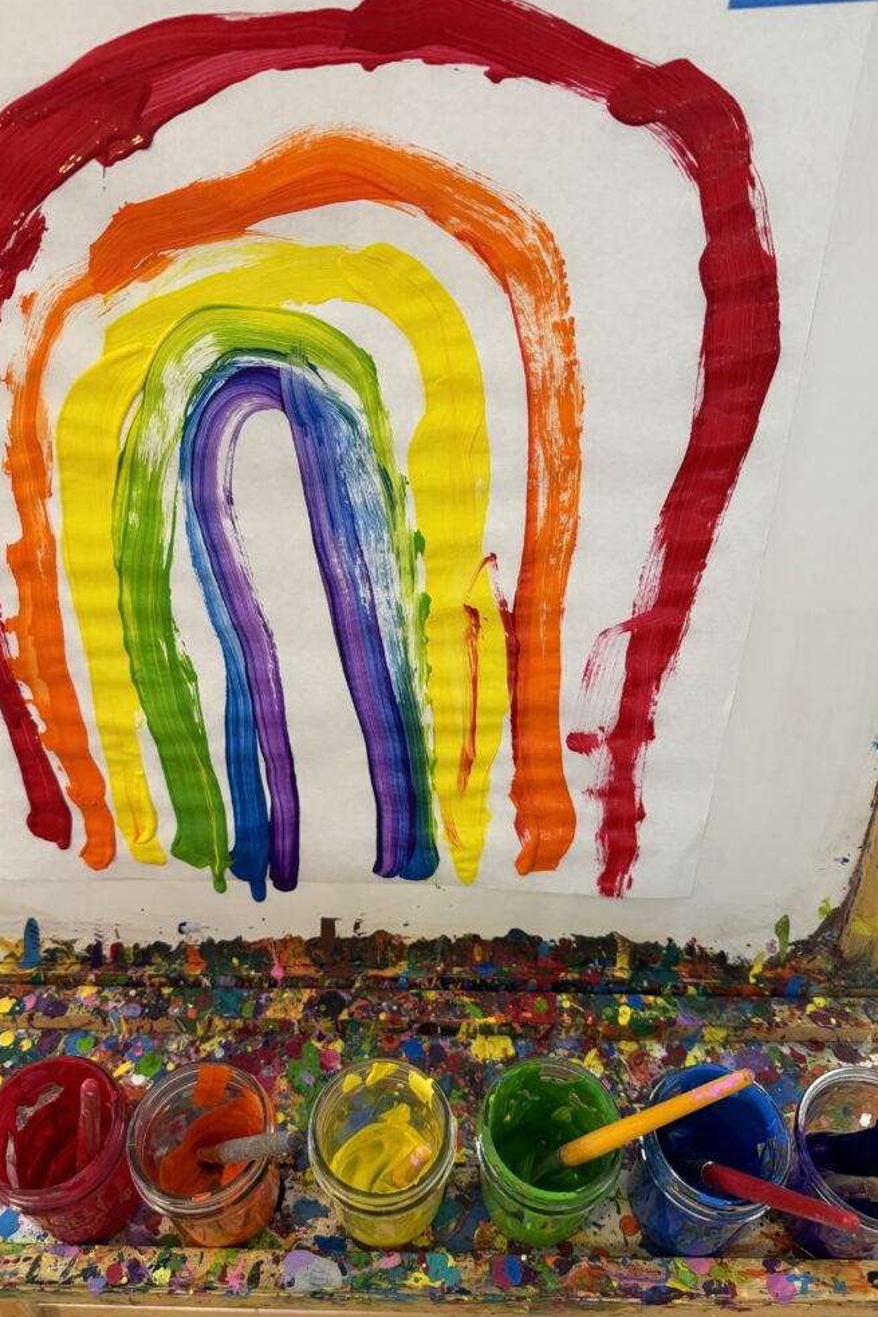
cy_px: 670
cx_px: 418
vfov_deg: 69.4
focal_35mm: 26
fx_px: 951
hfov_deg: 49.5
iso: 320
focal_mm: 6.76
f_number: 1.78
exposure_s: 1/60
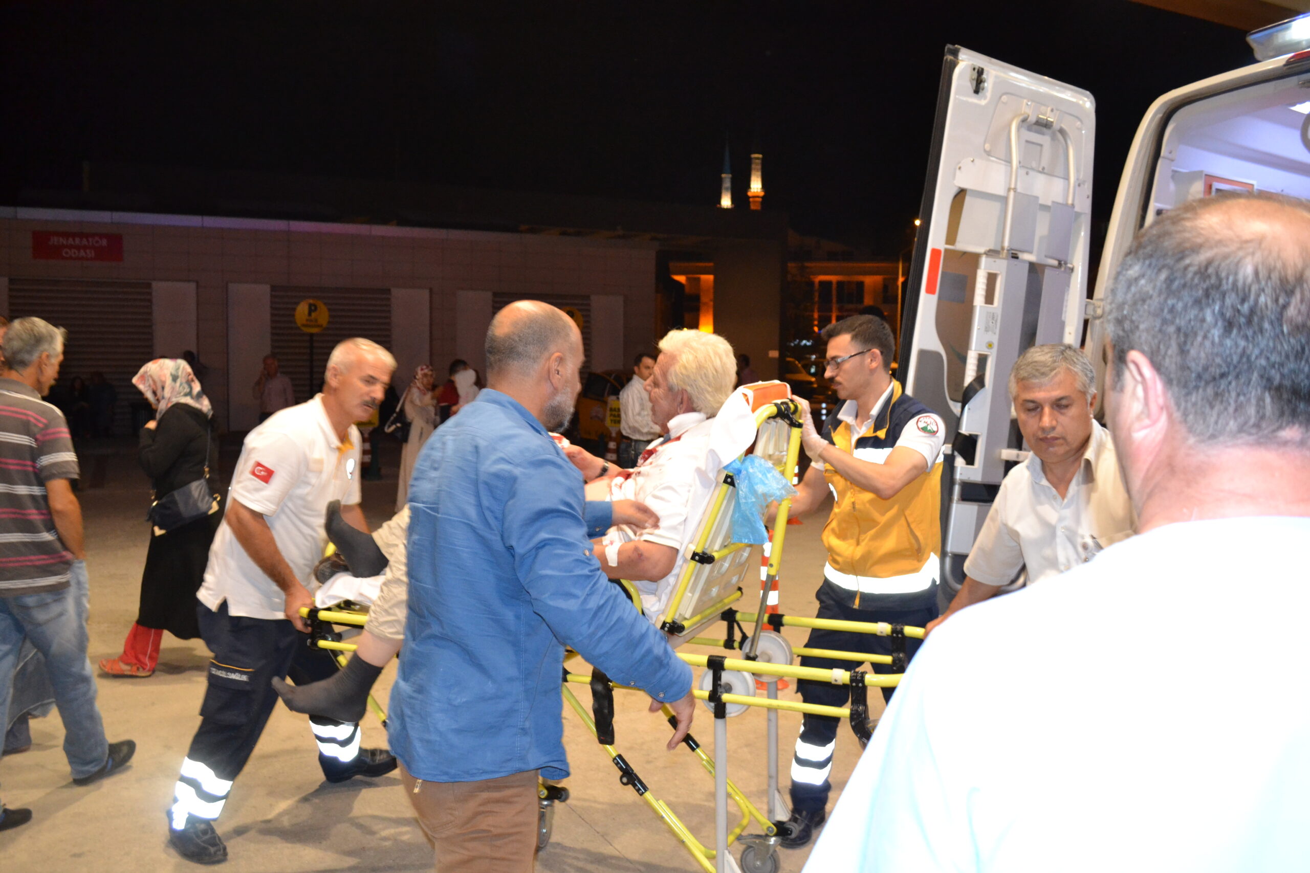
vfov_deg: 43.6
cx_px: 655
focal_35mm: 30
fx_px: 1092
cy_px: 436
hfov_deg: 61.9
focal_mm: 20
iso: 2000
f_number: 3.8
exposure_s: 1/60
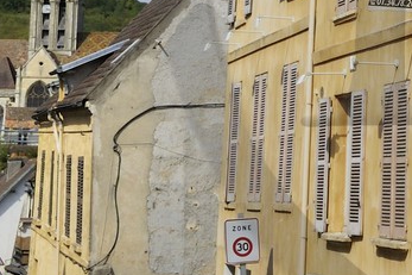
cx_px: 636
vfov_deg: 11.2
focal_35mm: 120
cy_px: -68
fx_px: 1373
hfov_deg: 15.6
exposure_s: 1/200
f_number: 18
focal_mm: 26
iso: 200
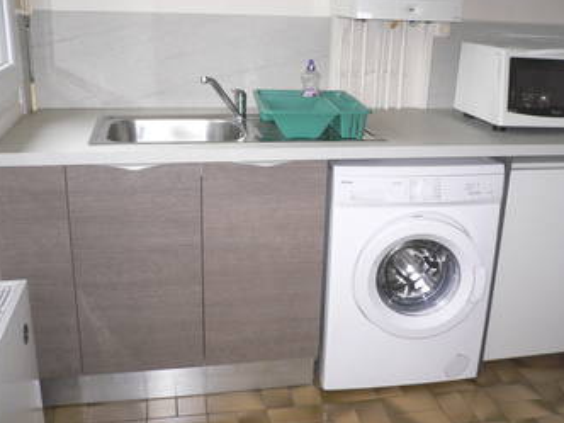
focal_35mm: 38
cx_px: 294
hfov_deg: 49.0
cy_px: 207
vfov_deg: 37.7
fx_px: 619
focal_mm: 5.8
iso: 150
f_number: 2.8
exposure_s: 1/60
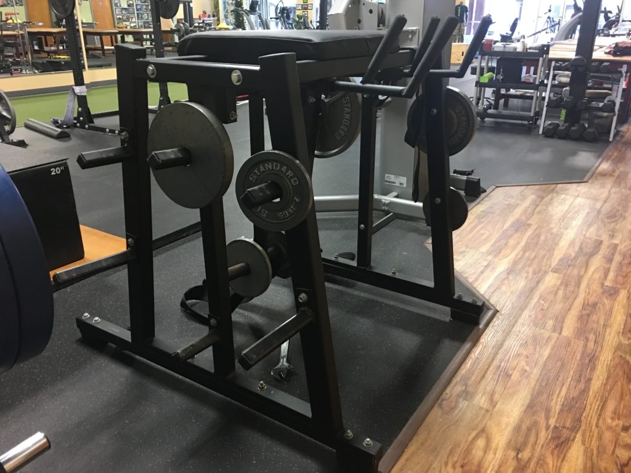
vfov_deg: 48.2
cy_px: 236
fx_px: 529
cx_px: 316
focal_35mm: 29
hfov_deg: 61.7
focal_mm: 4.15
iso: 100
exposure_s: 1/15
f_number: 2.2
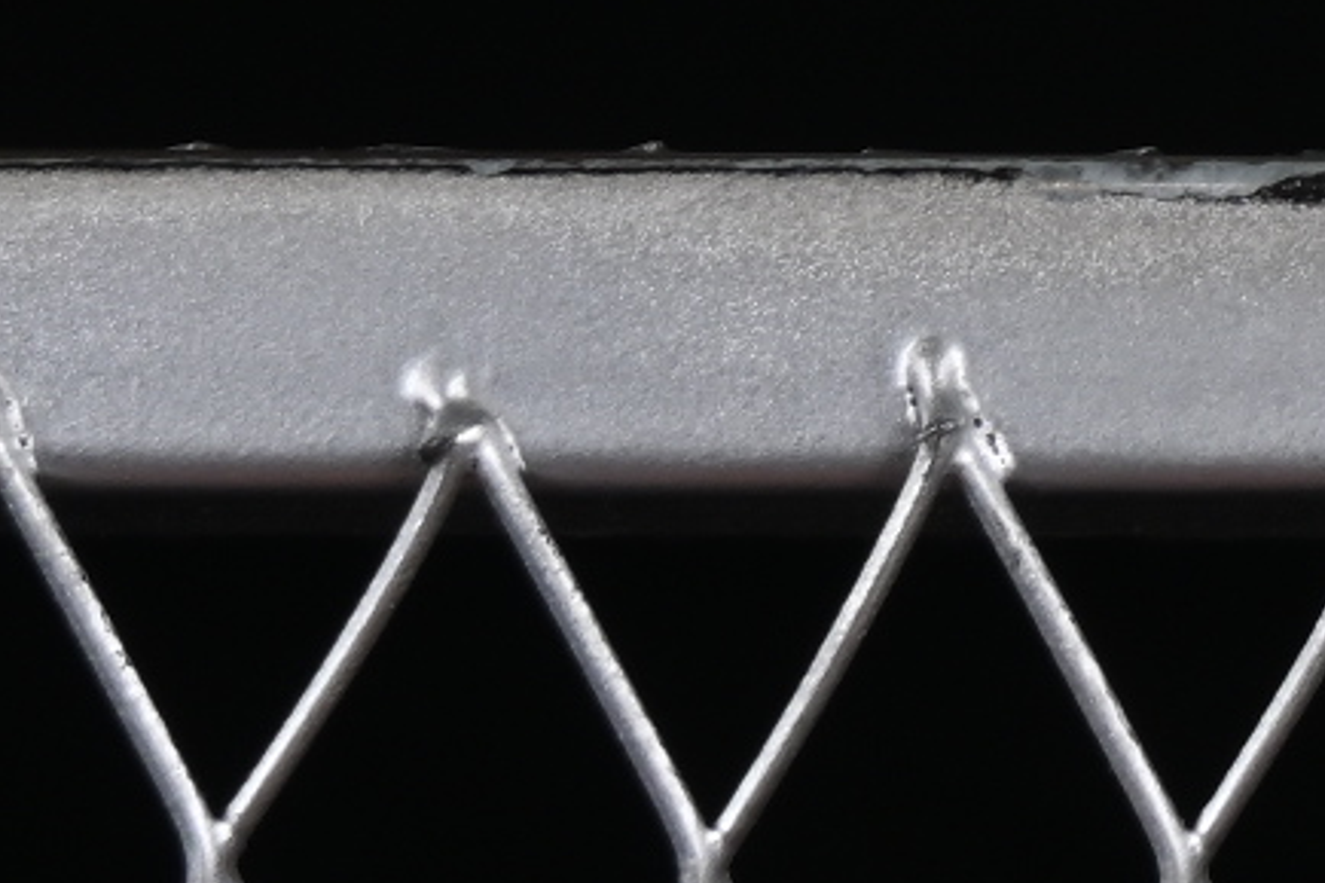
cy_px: -1564
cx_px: 3505
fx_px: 17696
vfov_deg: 2.8
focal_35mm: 481
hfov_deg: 4.2
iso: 160
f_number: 8
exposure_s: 1/80
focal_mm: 50
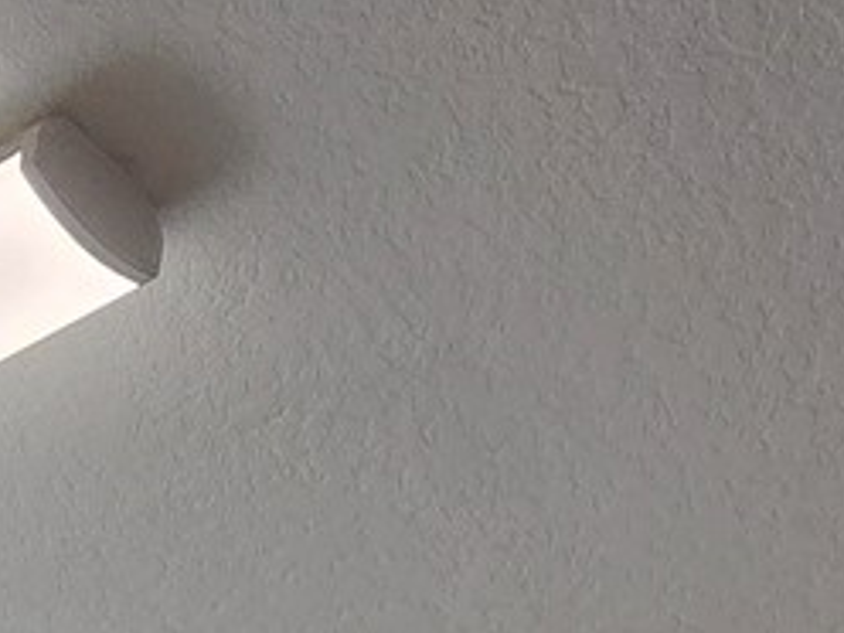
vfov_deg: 12.3
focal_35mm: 84
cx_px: 160
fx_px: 2048
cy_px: 1678
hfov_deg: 22.9
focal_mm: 2.2
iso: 50
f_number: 2.2
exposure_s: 1/255
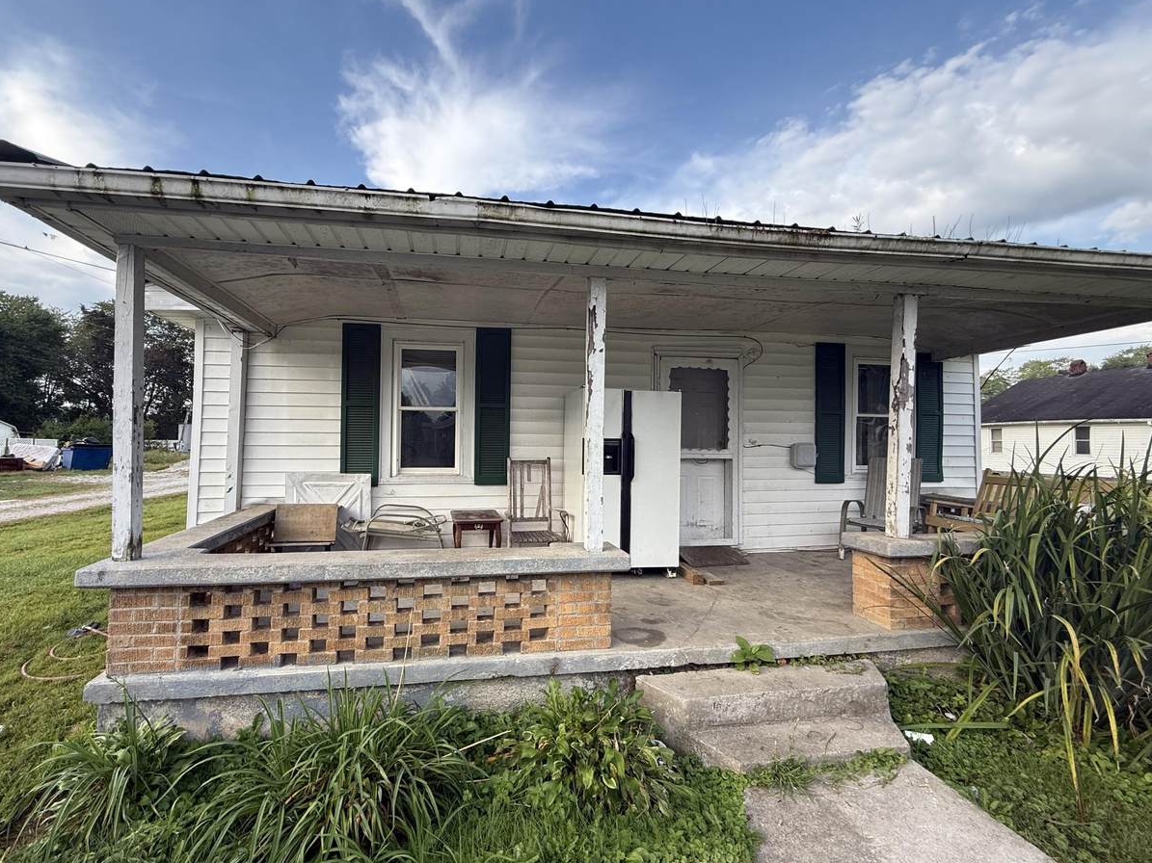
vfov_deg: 81.7
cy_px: 424
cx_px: 536
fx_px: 499
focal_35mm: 15
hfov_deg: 98.0
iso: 50
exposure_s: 1/331
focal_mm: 2.22
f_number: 2.2
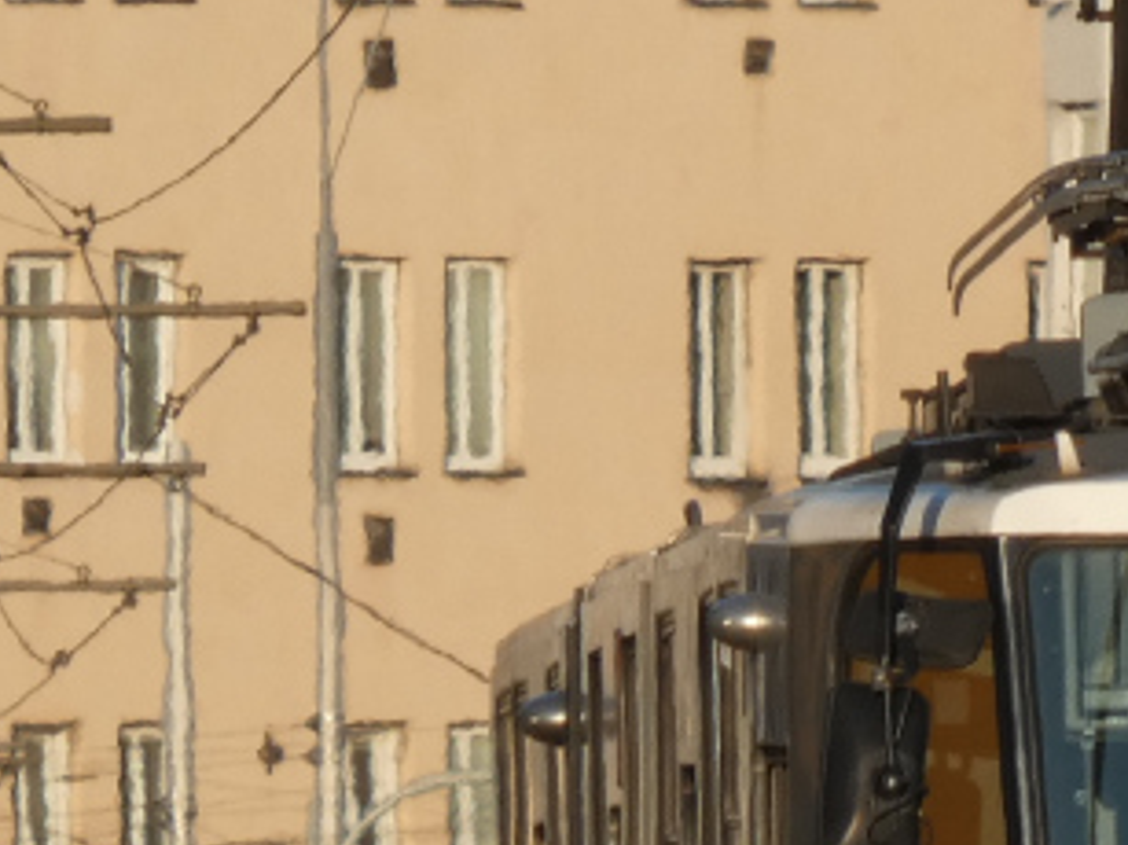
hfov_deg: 0.6
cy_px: 626
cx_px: 1066
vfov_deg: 0.5
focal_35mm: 3295
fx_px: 107329
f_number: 5.6
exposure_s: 1/400
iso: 80
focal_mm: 139.4
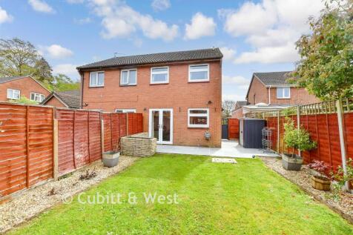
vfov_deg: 77.3
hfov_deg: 100.4
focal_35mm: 15
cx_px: 176
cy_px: 118
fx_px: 147
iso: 250
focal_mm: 10
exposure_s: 1/250
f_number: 8
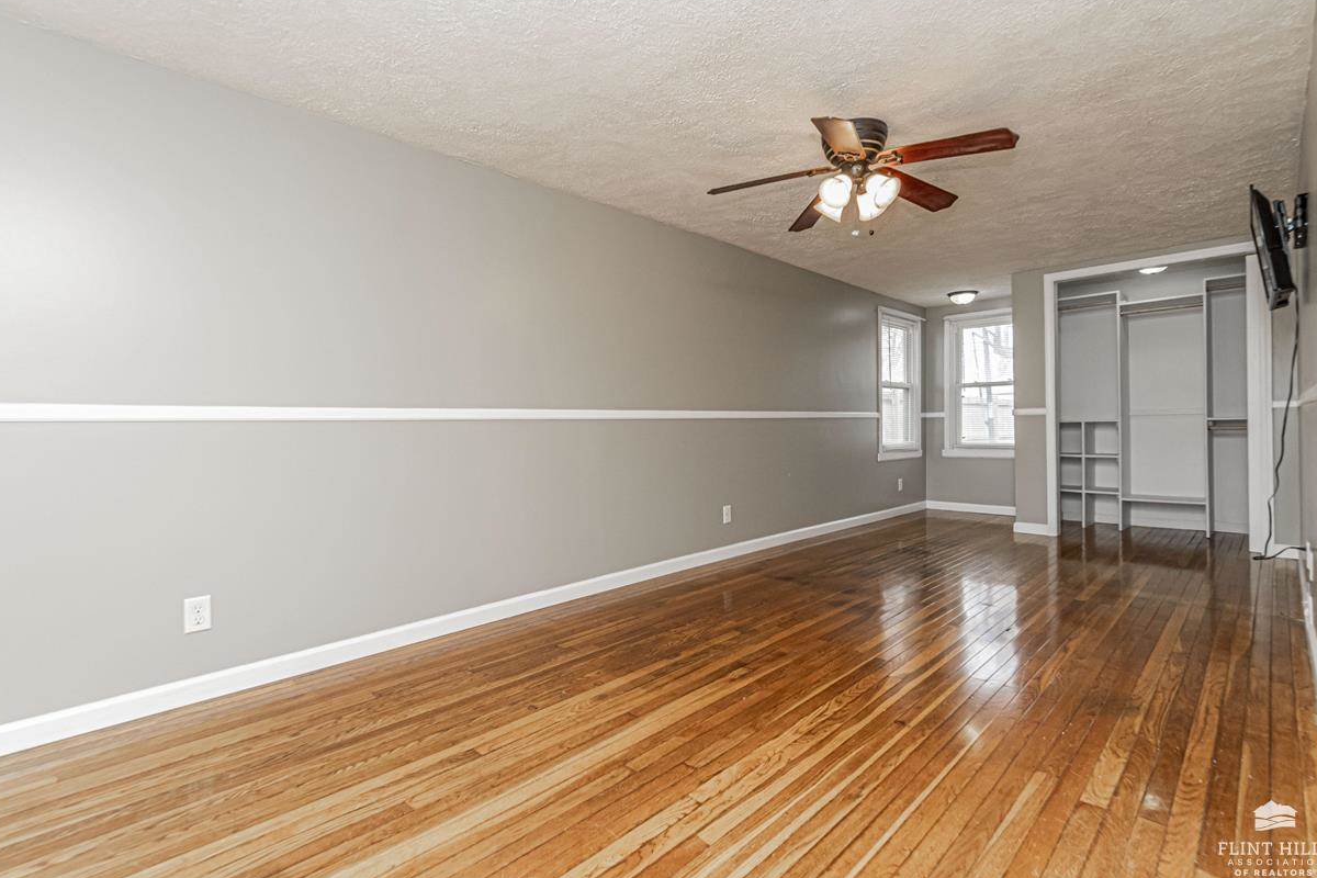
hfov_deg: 96.7
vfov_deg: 73.7
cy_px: 418
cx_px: 641
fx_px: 585
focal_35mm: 16
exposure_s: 1/60
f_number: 10
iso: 1100
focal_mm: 10
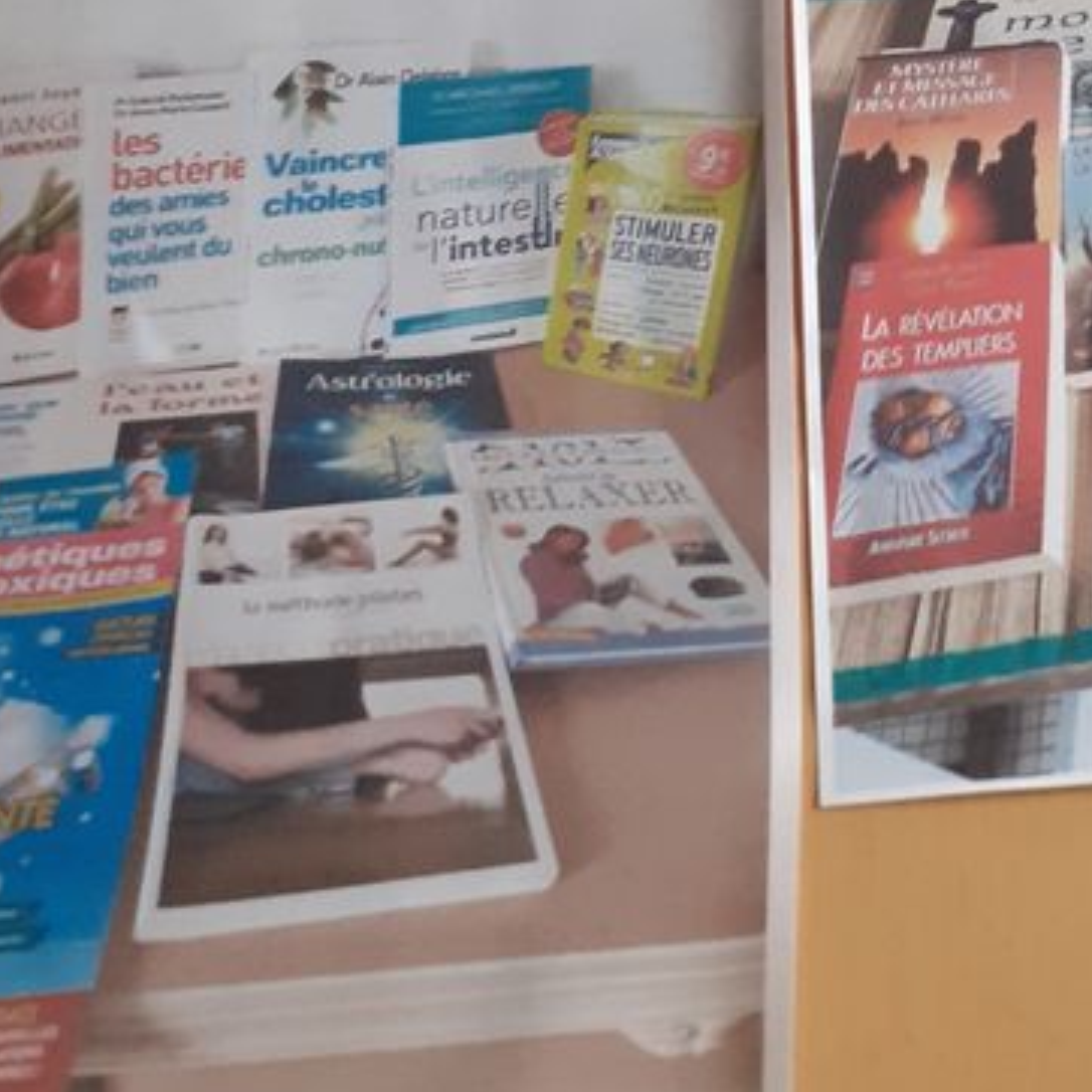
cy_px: -94
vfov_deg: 24.4
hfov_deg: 25.4
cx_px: 950
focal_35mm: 66
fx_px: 2356
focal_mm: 3.6
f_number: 1.9
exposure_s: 1/50
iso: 200
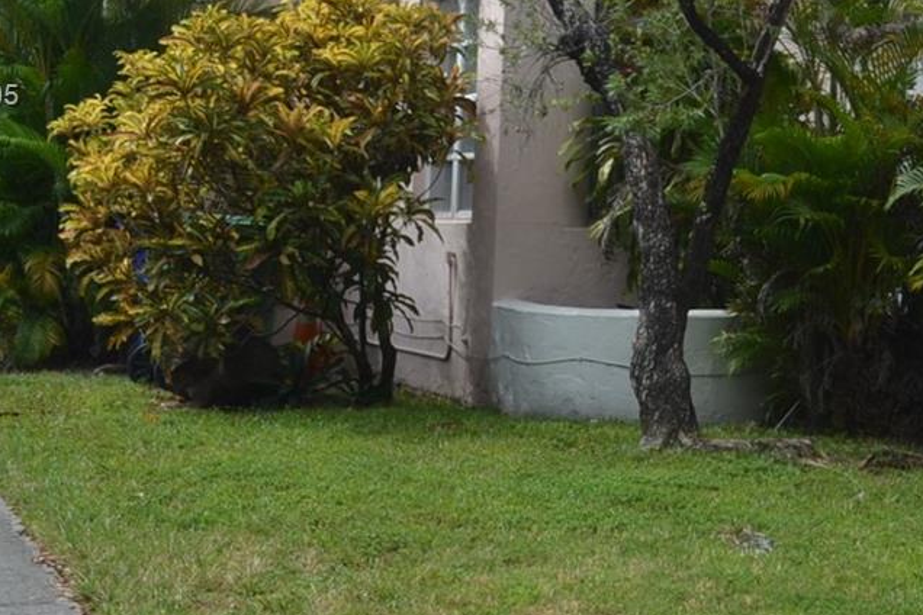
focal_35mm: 83
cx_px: 951
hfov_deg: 23.3
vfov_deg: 16.3
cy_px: 97
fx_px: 2128
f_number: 7.1
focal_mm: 22
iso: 100
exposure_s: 1/200
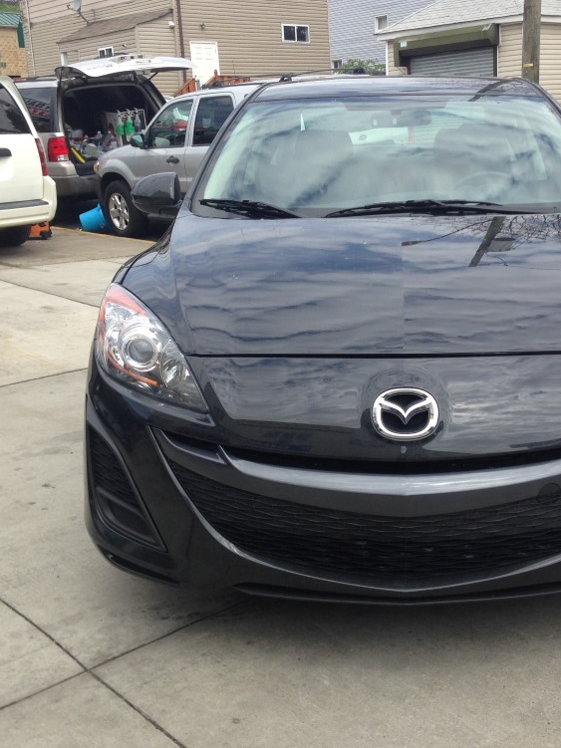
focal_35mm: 45
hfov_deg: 31.9
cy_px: 374
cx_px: 368
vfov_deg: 42.1
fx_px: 973
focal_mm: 4.12
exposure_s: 1/874
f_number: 2.4
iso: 50
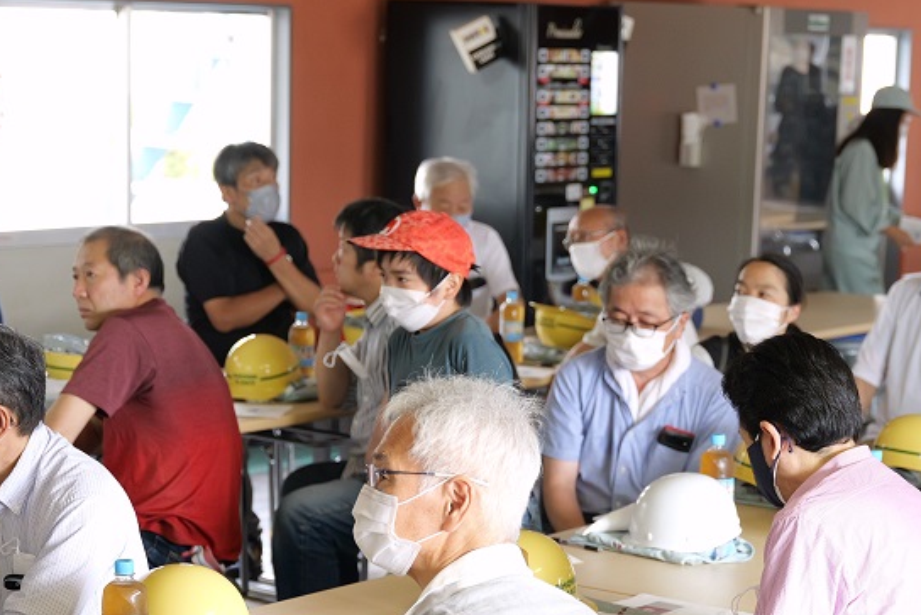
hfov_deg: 20.9
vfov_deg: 14.0
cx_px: 665
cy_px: 481
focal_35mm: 97
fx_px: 2482
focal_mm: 44
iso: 1600
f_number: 2.8
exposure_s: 1/160
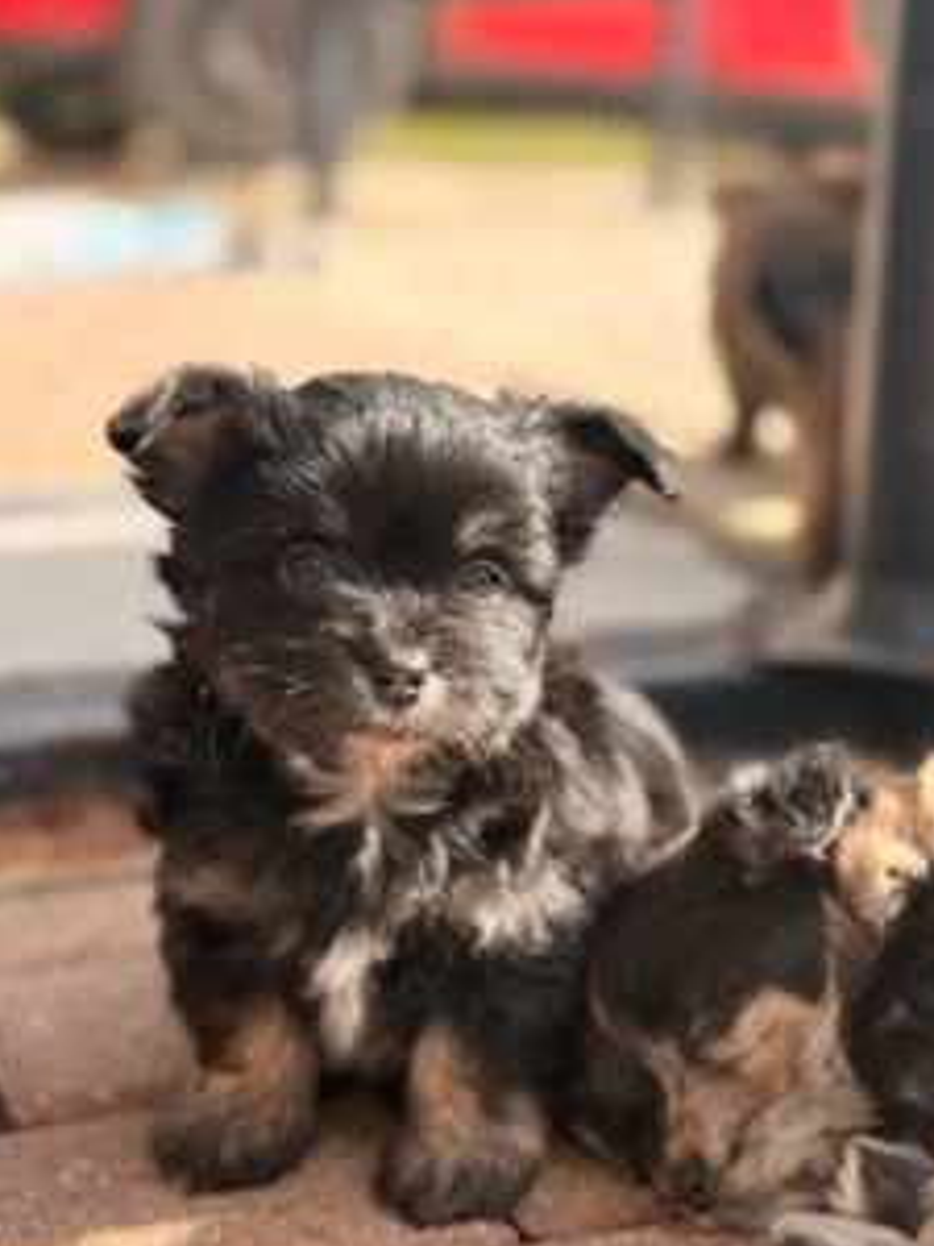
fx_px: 2302
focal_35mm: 64
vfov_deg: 30.2
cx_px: 477
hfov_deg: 22.9
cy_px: 727
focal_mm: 6.76
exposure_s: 1/712
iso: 80
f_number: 1.78
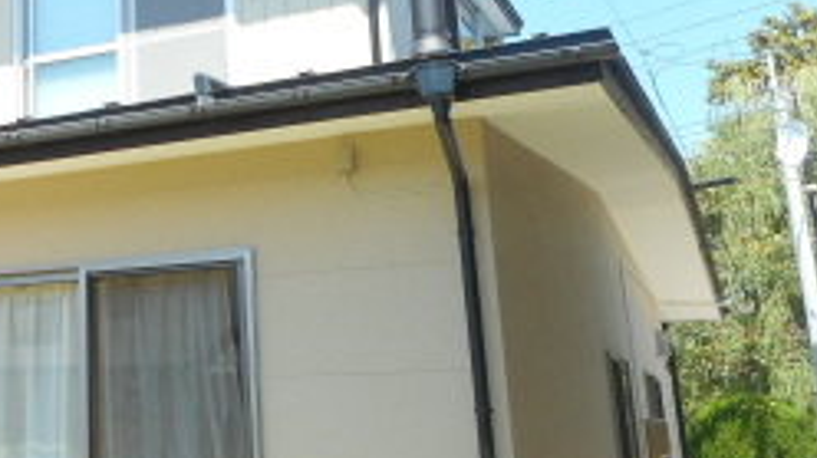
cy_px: 124
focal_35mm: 55
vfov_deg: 21.6
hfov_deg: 35.0
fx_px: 1190
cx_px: 33
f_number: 3.7
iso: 80
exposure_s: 1/250
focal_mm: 4.5
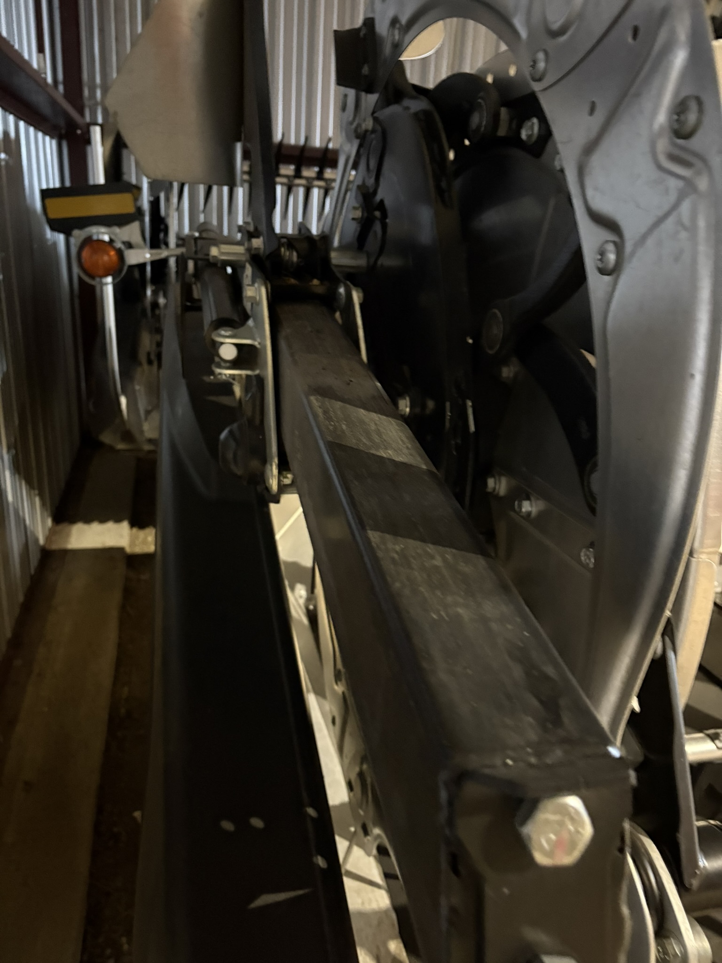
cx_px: 361
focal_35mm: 26
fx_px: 723
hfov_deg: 53.1
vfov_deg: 67.3
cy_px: 482
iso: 2000
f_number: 1.6
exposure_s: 1/15
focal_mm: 5.96
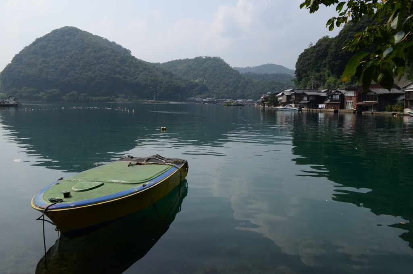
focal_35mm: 27
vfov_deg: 47.7
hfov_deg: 67.5
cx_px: 206
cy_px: 137
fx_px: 309
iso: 100
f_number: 9
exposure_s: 1/250
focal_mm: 18
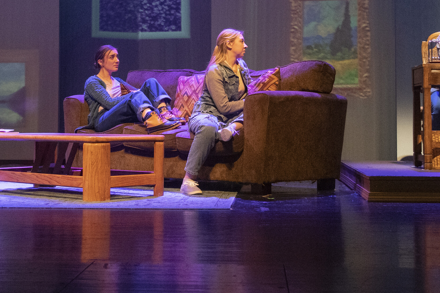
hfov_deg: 26.3
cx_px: 180
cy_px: 79
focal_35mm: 77
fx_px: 941
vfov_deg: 17.6
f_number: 4
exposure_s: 1/125
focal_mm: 25
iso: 4000
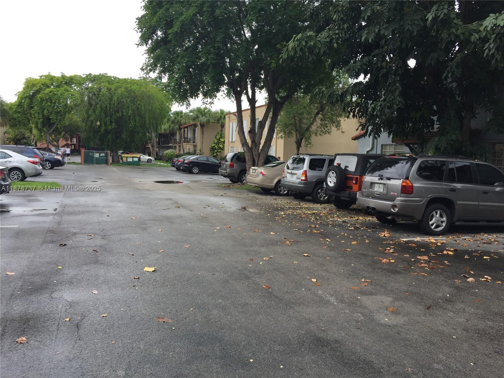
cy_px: 189
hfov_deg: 61.7
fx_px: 422
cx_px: 252
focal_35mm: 29
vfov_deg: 48.2
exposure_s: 1/638
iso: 32
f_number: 2.2
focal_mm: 4.15
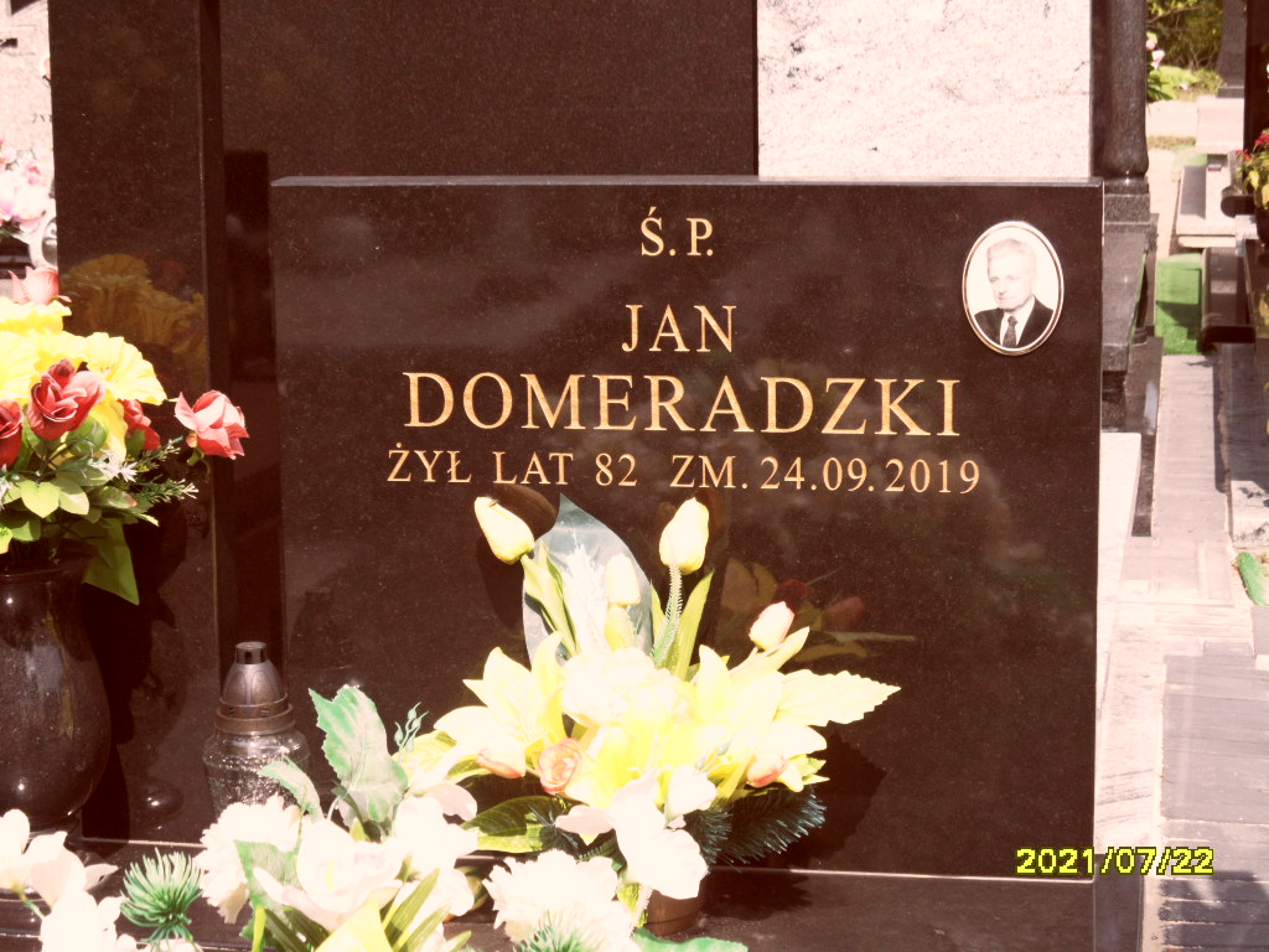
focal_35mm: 80
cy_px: 476
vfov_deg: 18.4
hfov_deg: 24.4
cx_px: 634
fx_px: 2933
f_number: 4.2
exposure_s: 1/500
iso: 80
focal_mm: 13.2
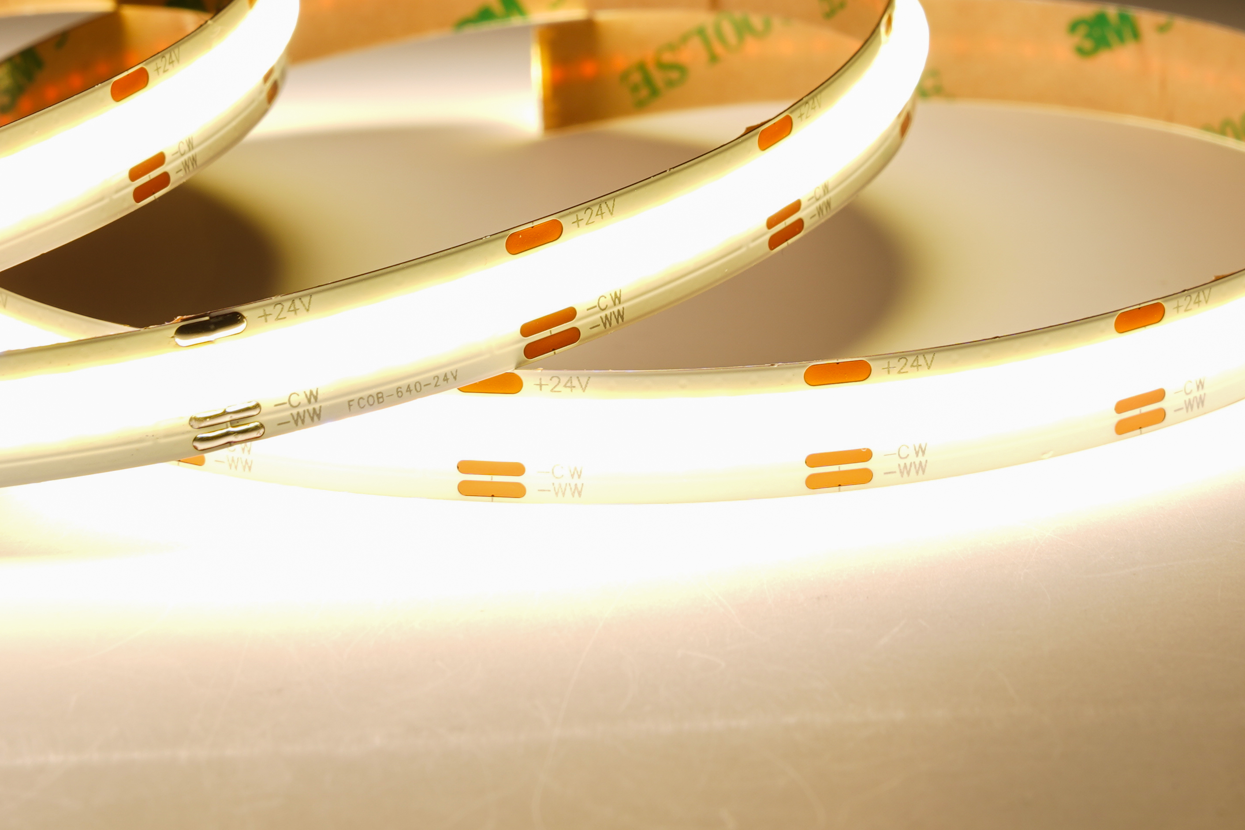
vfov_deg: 8.9
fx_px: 5290
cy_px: -23
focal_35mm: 153
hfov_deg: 13.4
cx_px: 770
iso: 64
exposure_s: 1/25
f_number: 16
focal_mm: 72
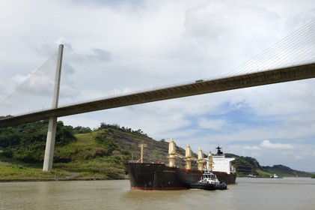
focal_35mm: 29
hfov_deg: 63.7
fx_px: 254
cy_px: 105
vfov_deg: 44.9
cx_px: 158
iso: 200
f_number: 13
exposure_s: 1/320
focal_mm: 29
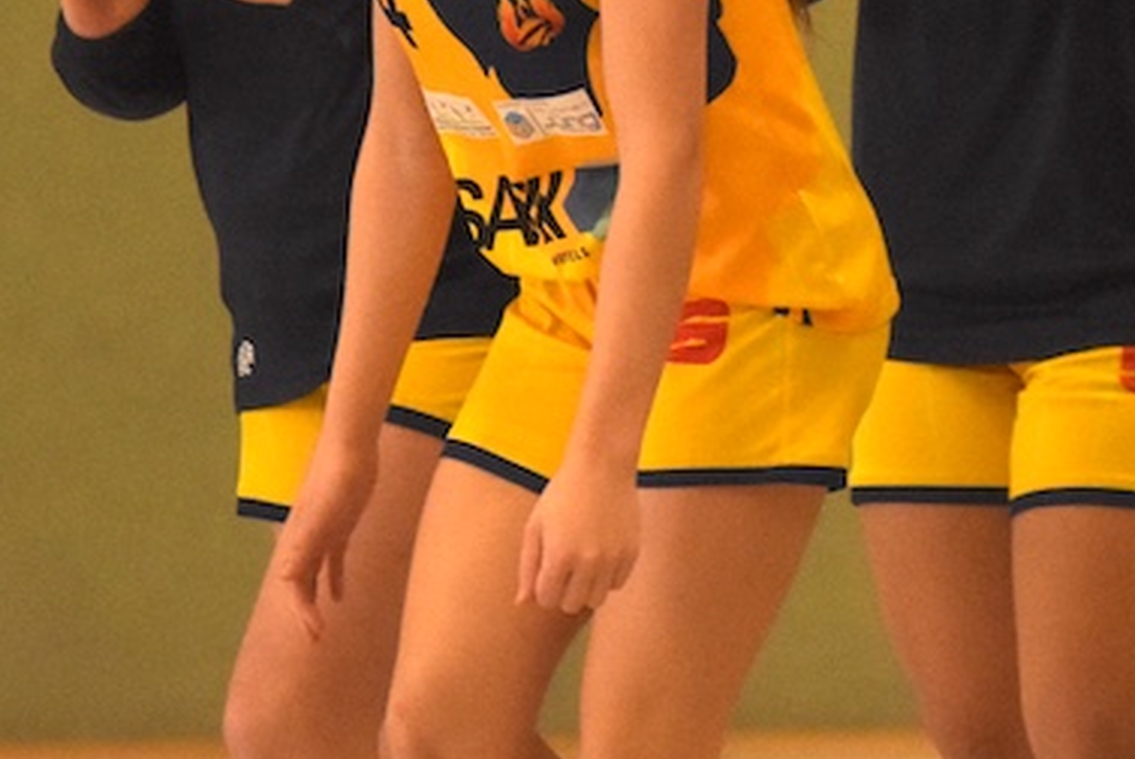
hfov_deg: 2.5
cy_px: 190
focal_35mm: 814
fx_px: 25683
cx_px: 1538
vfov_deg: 1.7
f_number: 2.8
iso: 2500
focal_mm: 200
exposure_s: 1/800
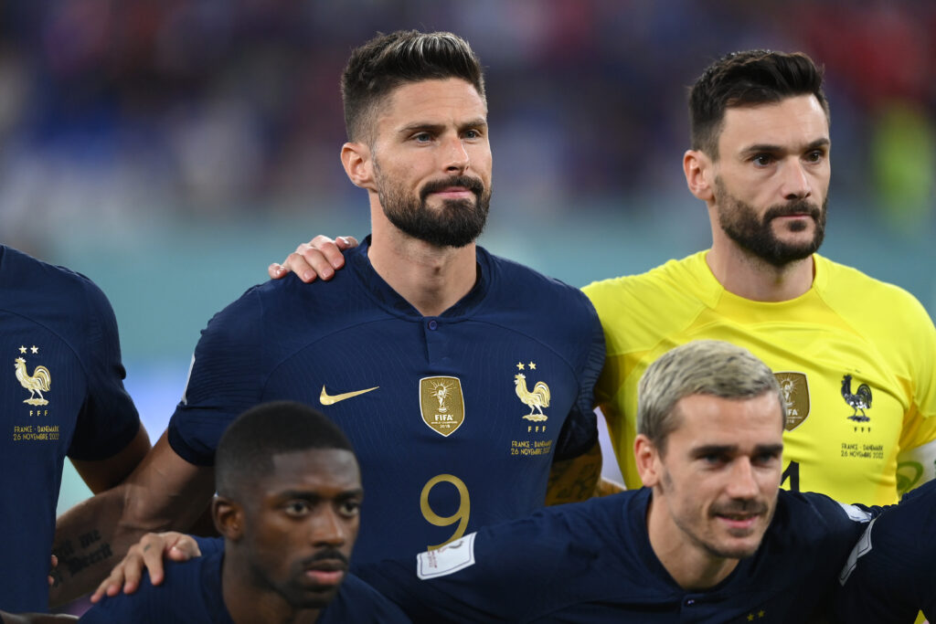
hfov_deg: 5.2
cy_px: 312
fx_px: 10401
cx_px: 468
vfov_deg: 3.4
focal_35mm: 400
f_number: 3.2
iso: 2500
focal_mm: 400
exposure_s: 1/2500
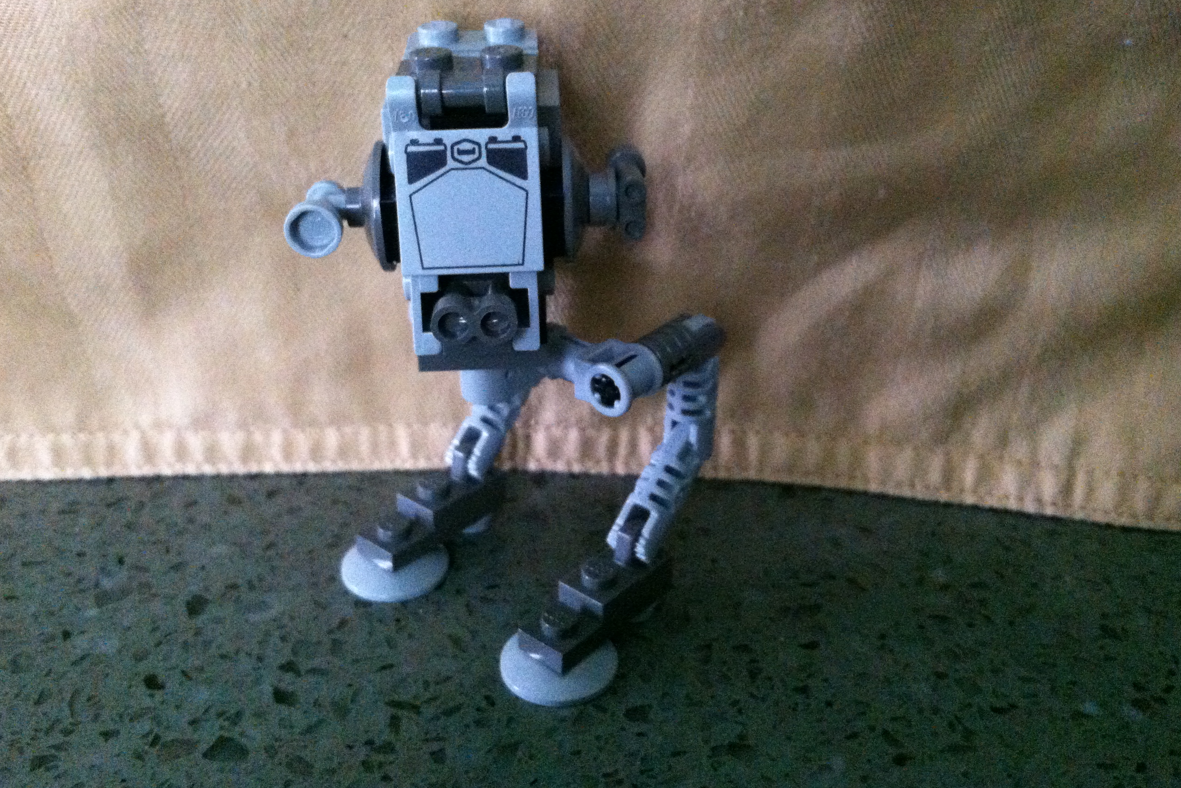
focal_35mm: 37
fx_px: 1214
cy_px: 344
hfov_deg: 51.9
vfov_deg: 35.9
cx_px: 592
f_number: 2.8
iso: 640
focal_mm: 3.85
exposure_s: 1/15
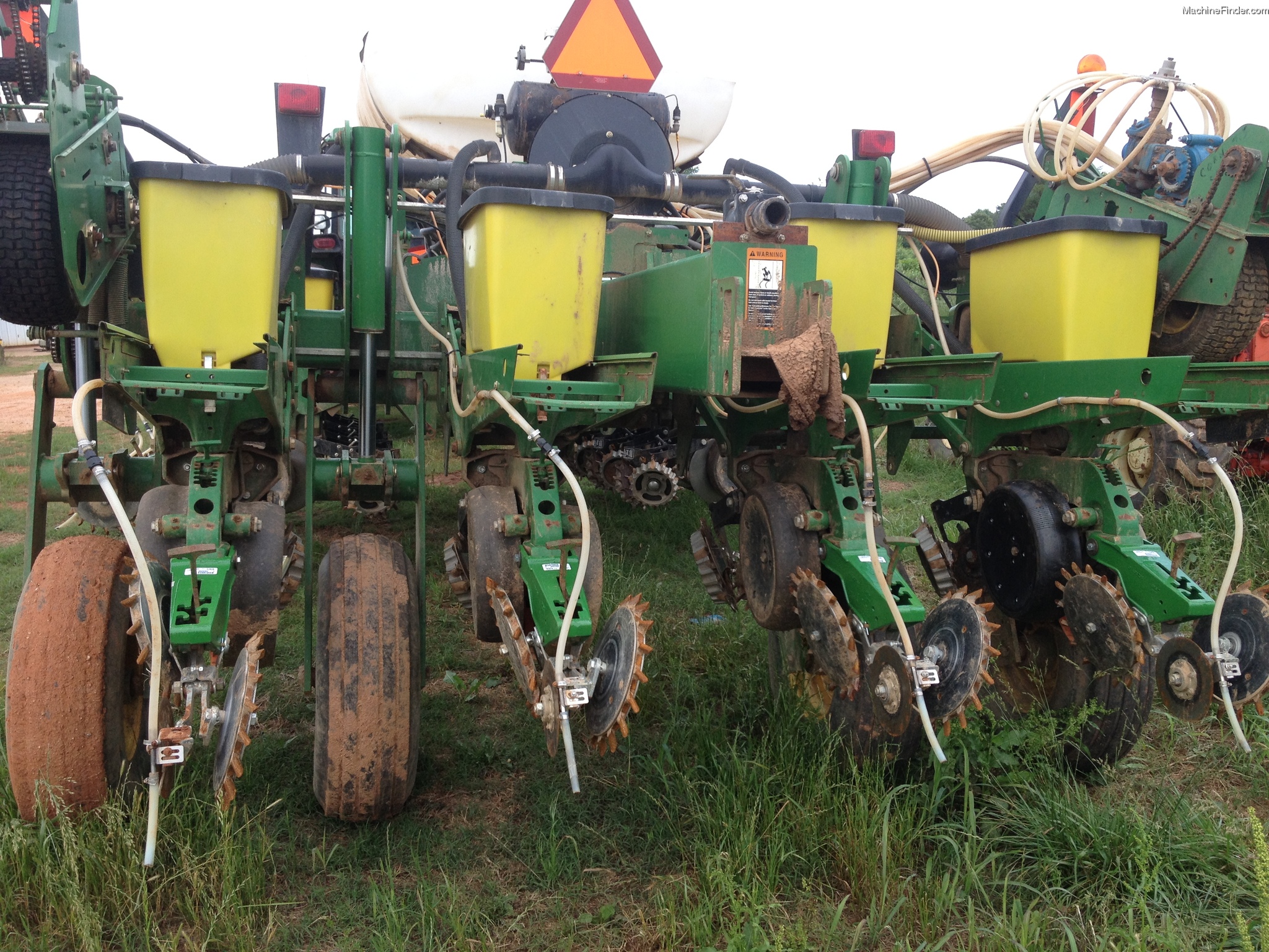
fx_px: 1283
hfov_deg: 52.6
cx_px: 634
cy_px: 476
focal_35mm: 35
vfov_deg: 40.7
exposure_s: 1/480
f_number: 2.4
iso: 50
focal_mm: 4.28
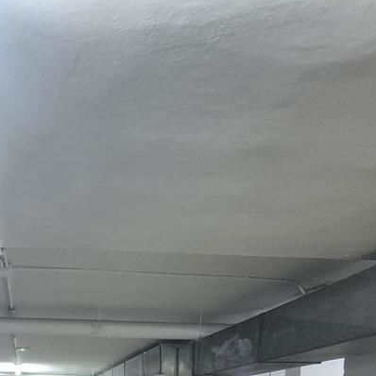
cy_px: 444
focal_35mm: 37
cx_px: 8
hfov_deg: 40.0
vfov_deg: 35.8
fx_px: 455
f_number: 2.2
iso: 1250
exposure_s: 1/50
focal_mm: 2.2
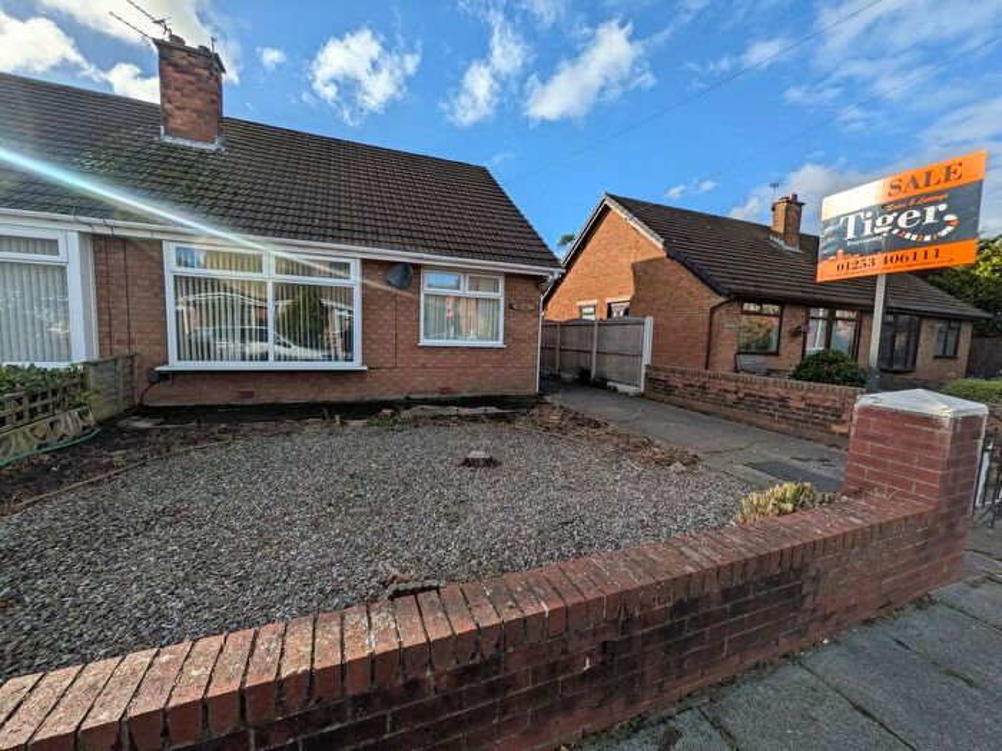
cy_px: 376
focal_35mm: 14
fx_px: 405
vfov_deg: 85.7
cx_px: 501
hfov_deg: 102.1
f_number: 2.2
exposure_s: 1/2137
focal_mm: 1.83
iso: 48
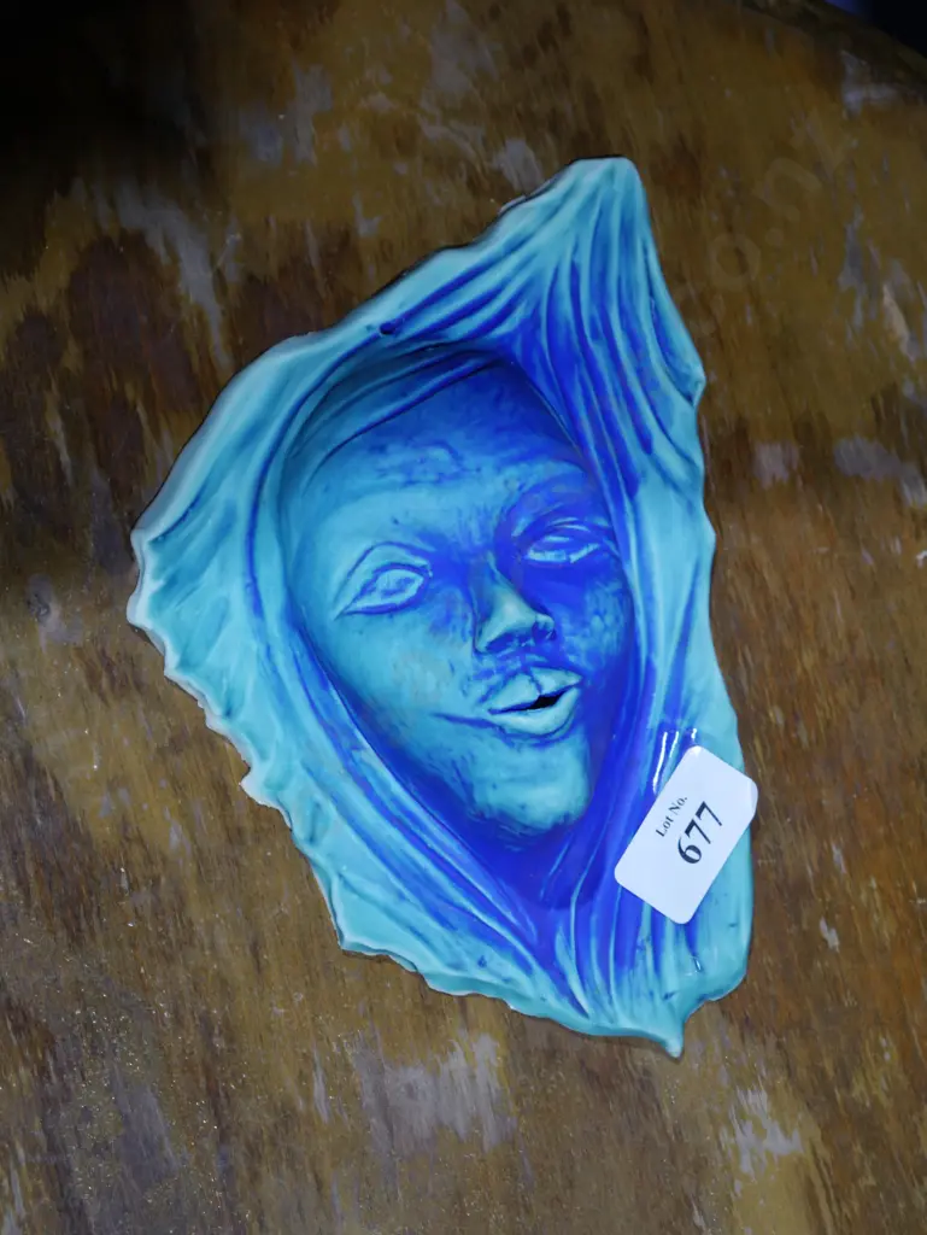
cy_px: 618
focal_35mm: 74
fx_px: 2640
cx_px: 464
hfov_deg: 19.9
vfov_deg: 26.3
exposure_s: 1/80
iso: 500
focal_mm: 37
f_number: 5.5
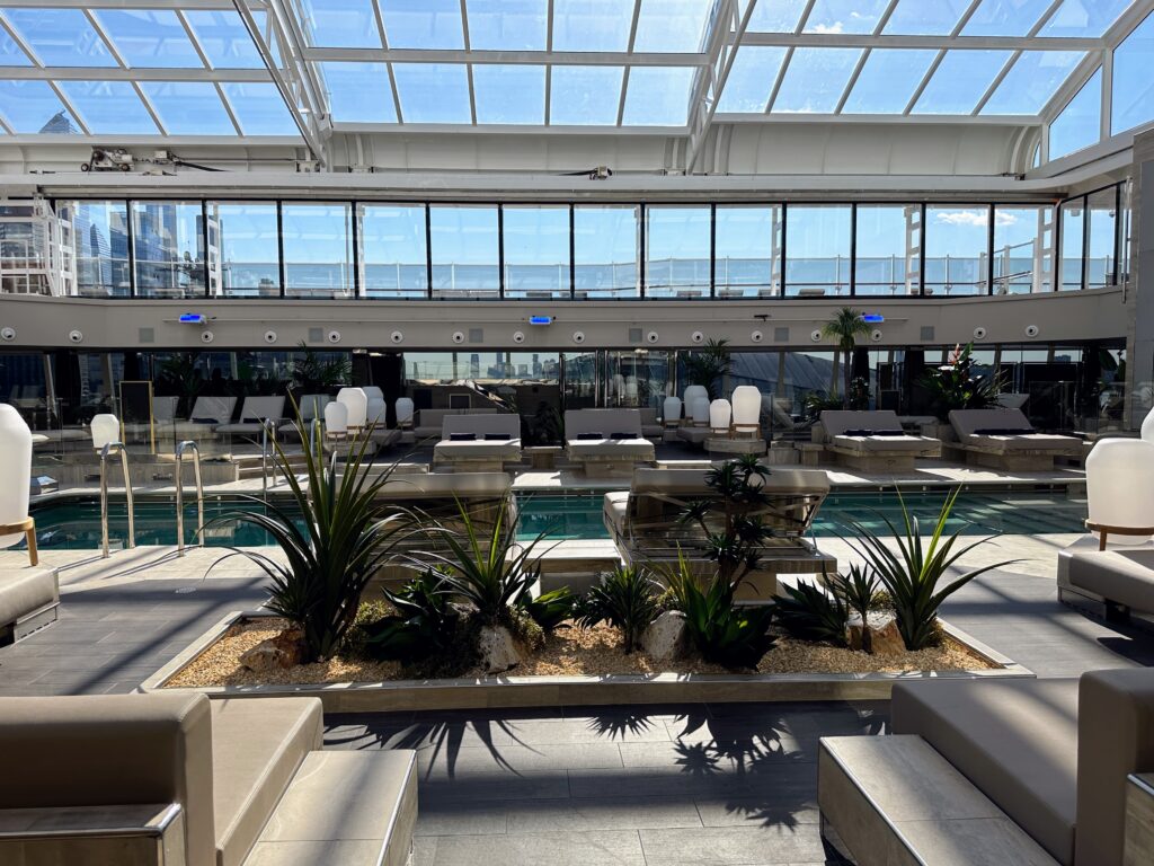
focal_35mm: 24
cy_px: 433
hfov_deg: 71.6
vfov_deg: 56.8
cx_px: 577
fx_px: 800
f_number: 1.78
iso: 80
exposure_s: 1/5263
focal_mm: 6.86
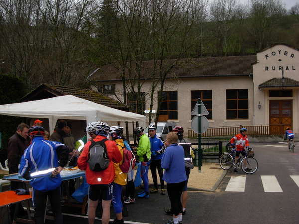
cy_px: 112
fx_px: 328
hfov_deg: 49.0
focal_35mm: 38
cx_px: 150
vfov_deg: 37.7
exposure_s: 1/271
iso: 79
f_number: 2.9
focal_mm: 6.3
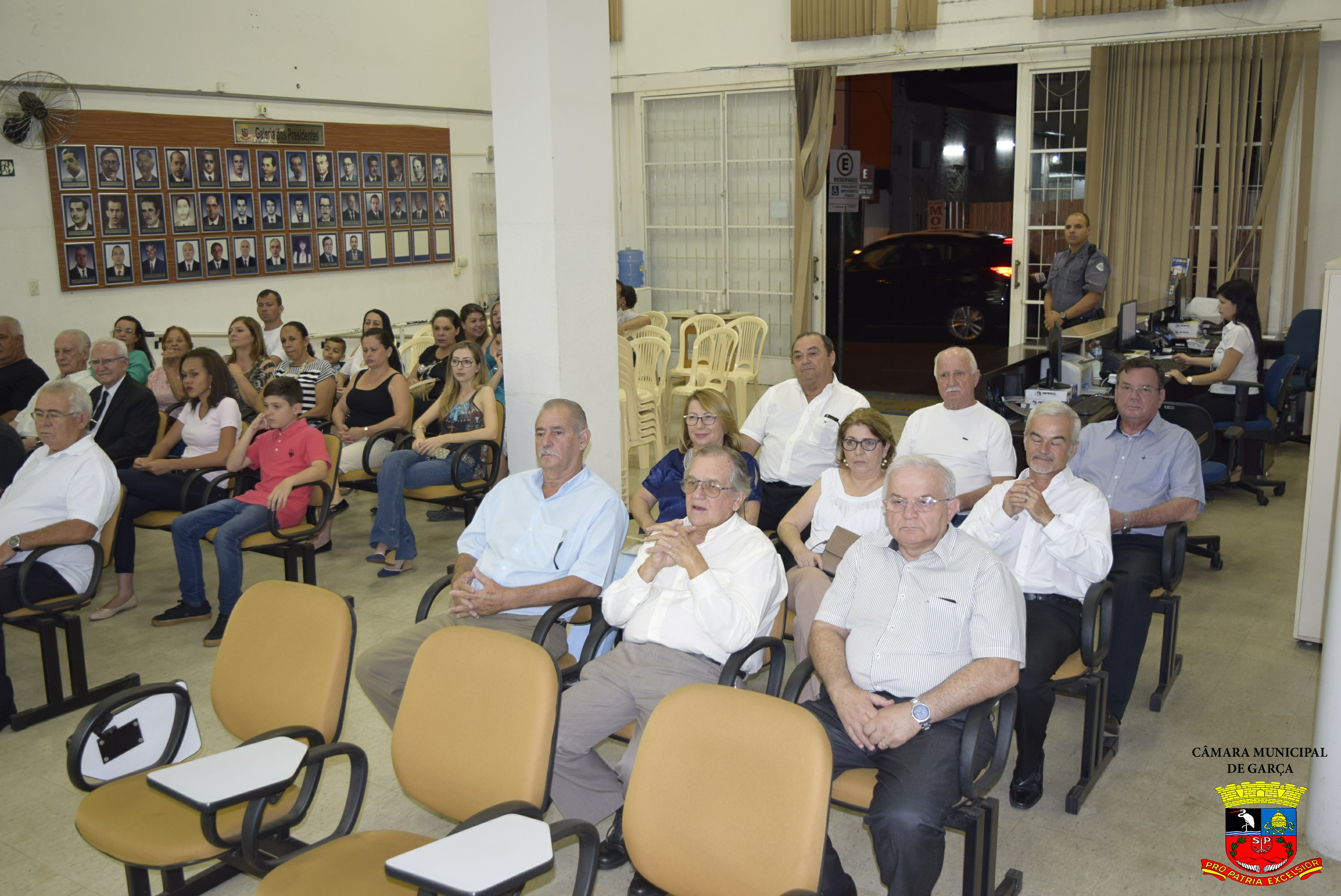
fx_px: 1230
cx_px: 670
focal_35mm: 33
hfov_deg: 57.2
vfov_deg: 40.0
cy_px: 448
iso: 720
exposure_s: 1/60
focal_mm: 22
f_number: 4
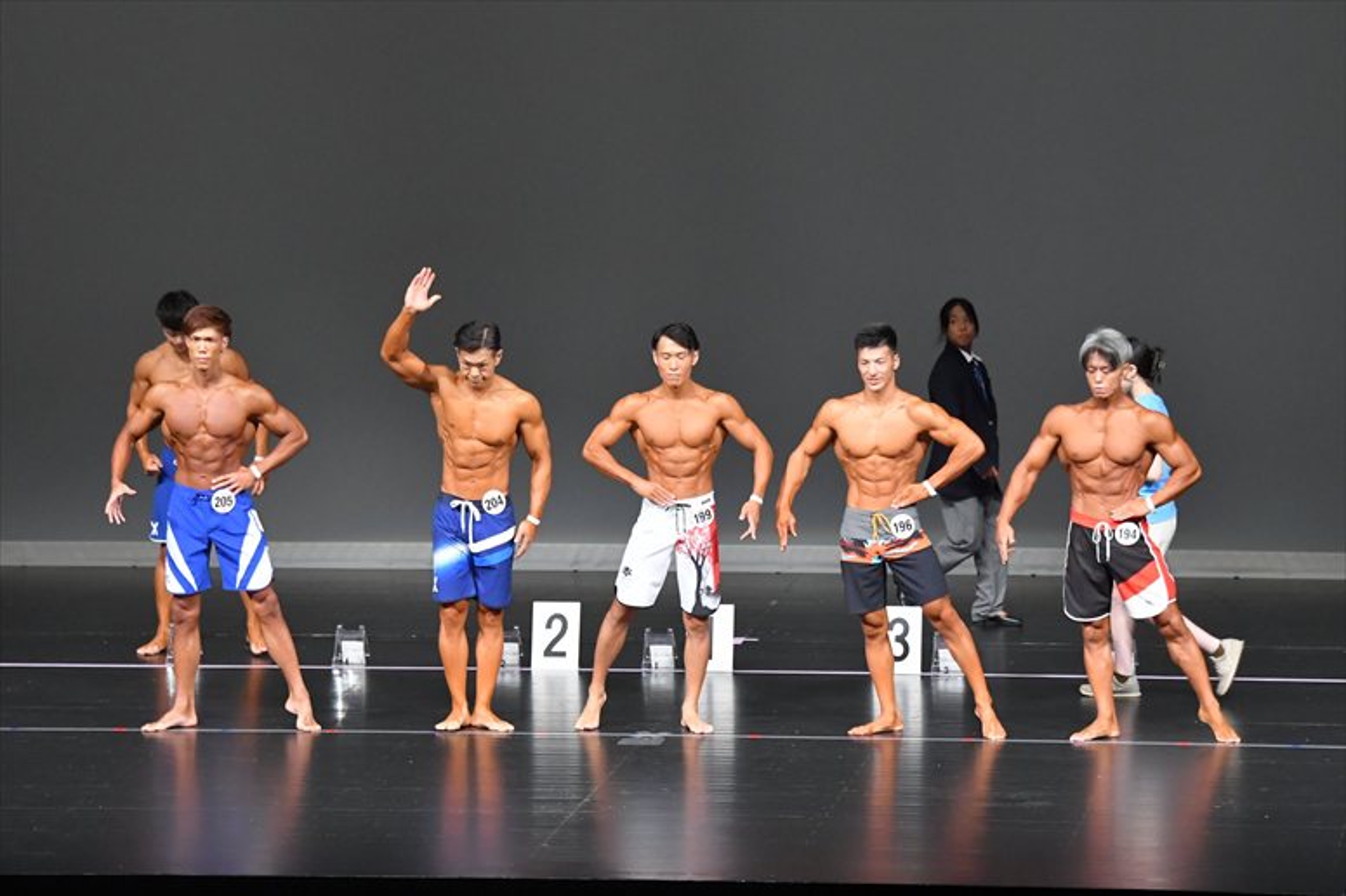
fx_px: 6839
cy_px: 448
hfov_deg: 11.2
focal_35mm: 183
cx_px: 673
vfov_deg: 7.5
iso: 5000
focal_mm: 122
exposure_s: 1/400
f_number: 5.6
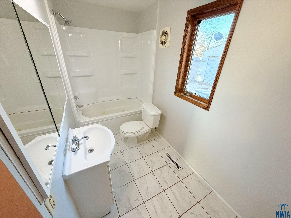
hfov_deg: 102.1
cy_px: 109
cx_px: 146
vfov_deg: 85.7
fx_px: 118
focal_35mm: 14
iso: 320
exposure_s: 1/121
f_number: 2.2
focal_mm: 2.22
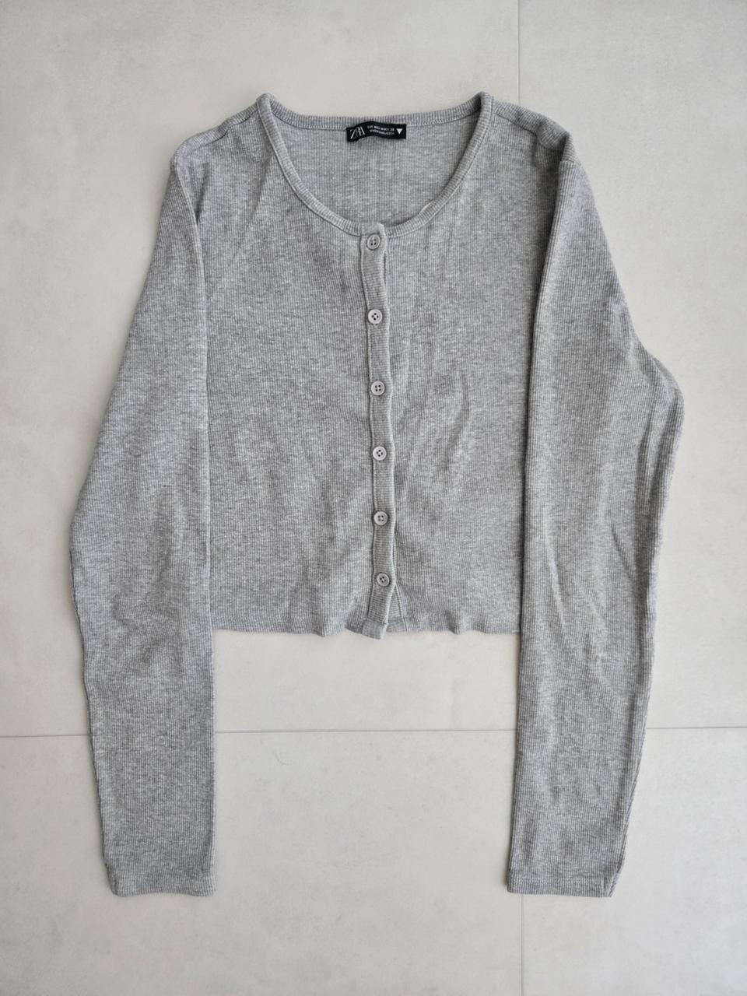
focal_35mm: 23
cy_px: 498
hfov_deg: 58.9
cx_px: 374
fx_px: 662
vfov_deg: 73.9
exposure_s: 1/120
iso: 640
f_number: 1.8
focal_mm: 5.4
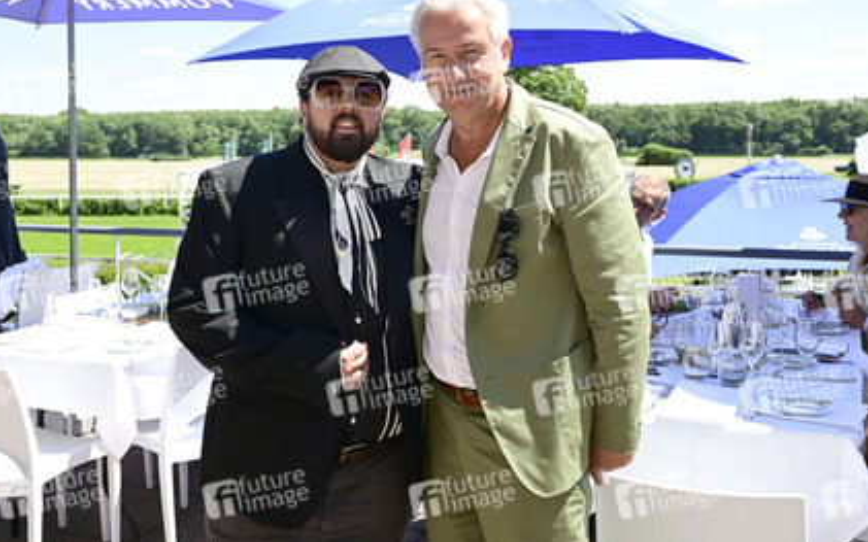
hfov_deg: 53.3
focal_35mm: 37
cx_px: 407
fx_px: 864
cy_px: 237
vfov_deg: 34.8
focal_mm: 33.5
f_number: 6.3
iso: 100
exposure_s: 1/200
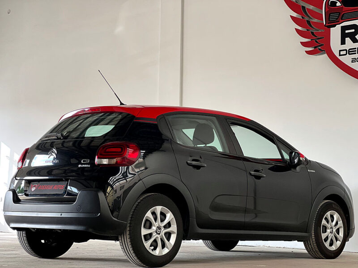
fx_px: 796
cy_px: 134
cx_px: 179
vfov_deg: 19.1
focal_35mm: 77
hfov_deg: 25.3
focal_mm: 9
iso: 125
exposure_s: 1/121
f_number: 2.8
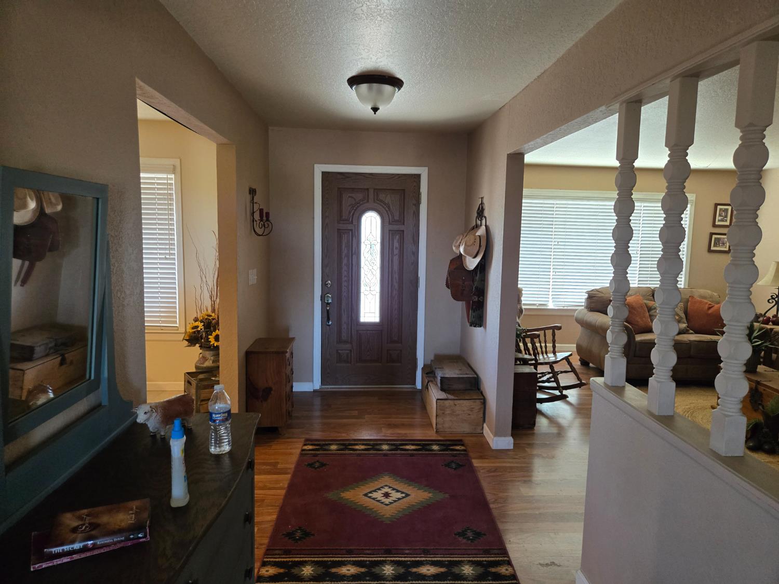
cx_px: 390
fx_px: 518
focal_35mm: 23
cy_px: 292
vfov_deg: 58.9
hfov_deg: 73.9
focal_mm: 5.4
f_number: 1.8
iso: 400
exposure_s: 1/120
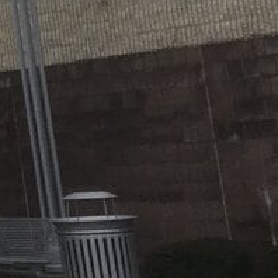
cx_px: -556
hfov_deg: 9.1
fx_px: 1408
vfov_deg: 11.0
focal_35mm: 155
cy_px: -83
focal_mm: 4.15
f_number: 2.2
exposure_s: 1/557
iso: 25
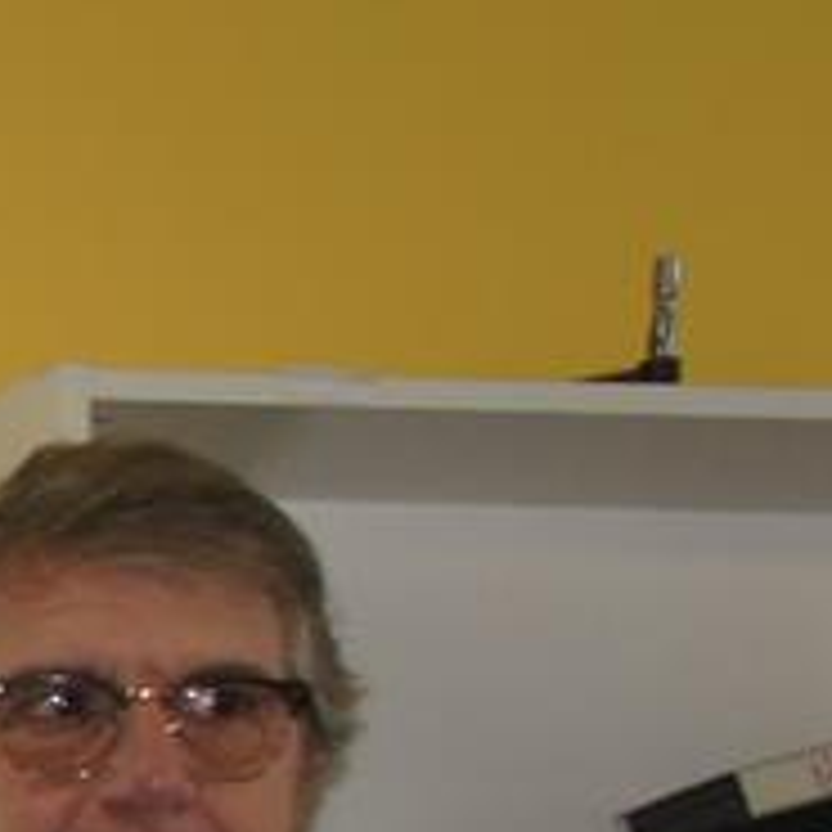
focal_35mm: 232
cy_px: 1306
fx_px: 6300
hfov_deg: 6.2
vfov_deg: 7.4
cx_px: -2474
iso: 250
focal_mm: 21
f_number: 4
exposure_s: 1/40
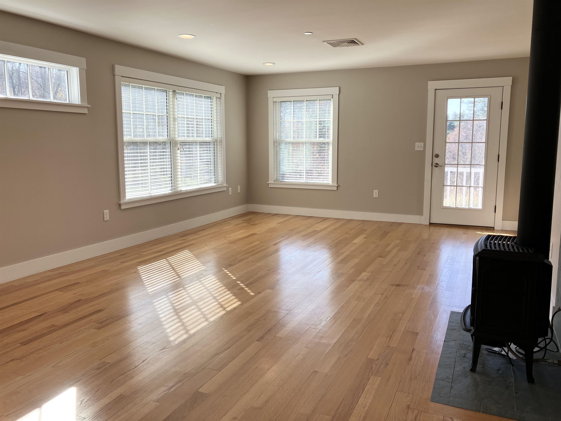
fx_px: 454
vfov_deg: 49.7
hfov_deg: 63.4
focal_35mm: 28
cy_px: 210
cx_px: 280
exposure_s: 1/160
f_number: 1.8
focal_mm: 3.99
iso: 32
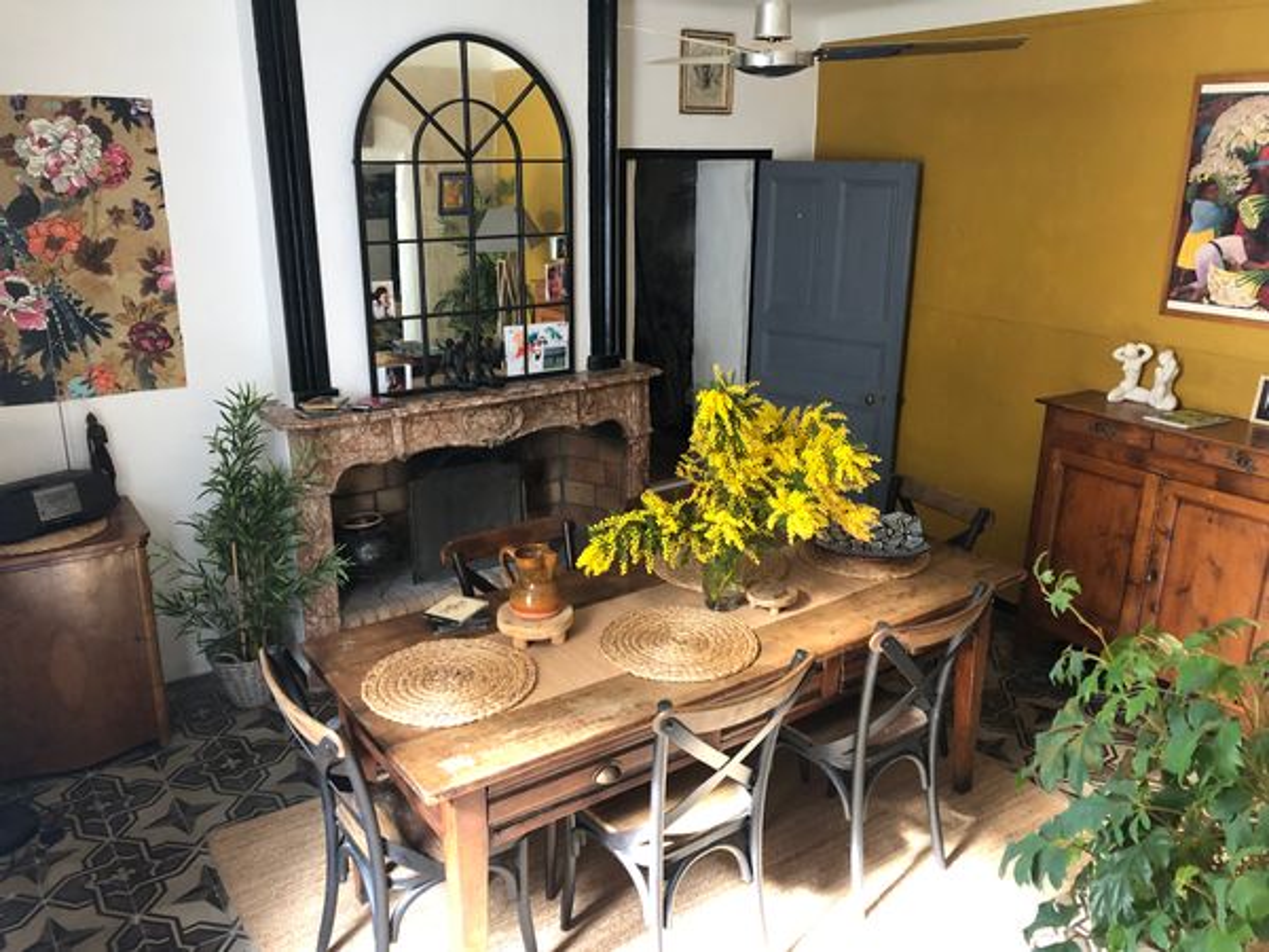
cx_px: 634
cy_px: 476
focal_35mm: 28
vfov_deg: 49.7
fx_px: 1026
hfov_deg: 63.4
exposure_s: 1/13
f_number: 1.8
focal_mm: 3.99
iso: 100
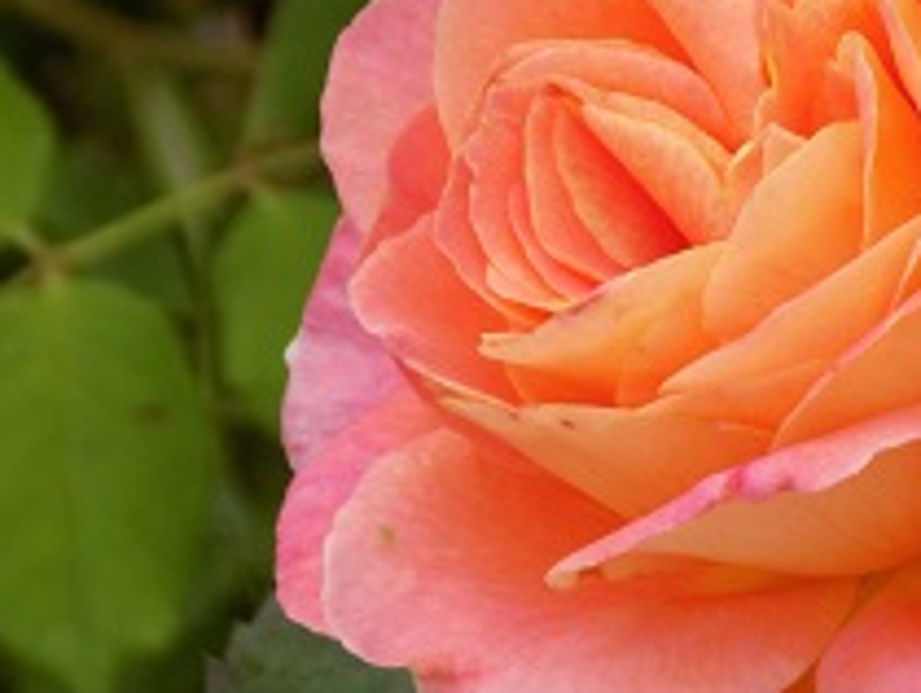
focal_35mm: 496
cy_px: 307
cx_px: 890
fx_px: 13212
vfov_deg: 3.0
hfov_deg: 4.0
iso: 80
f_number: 5.5
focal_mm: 38.6
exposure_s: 1/125
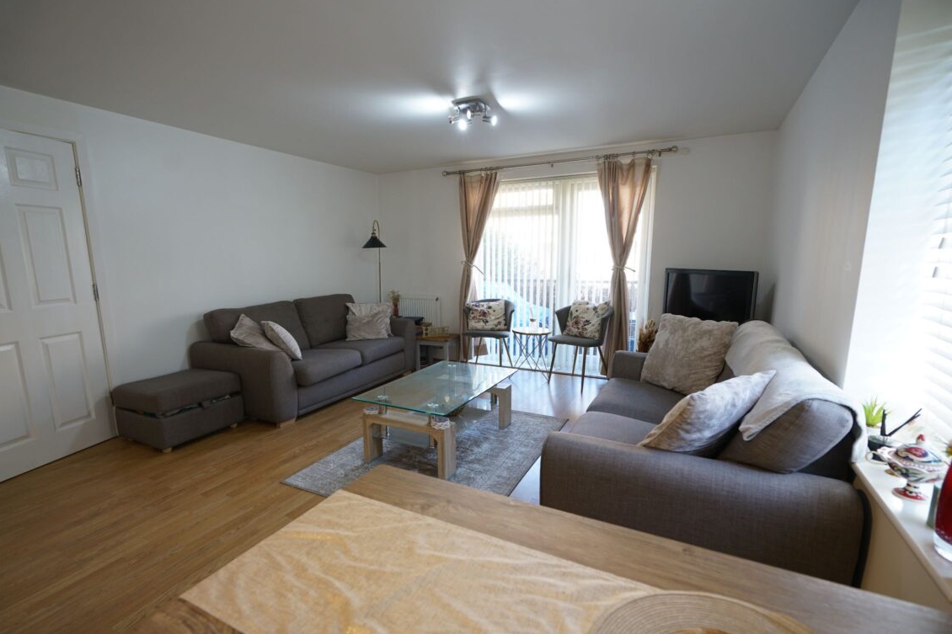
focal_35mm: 17
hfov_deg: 93.3
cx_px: 460
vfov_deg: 70.4
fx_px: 449
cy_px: 334
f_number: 4
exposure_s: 1/50
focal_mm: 16
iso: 400
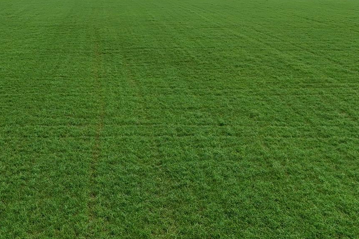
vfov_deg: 30.0
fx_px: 429
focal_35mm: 43
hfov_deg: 43.8
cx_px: 86
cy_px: 27
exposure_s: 3.2
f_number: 7.1
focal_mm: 18
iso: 160
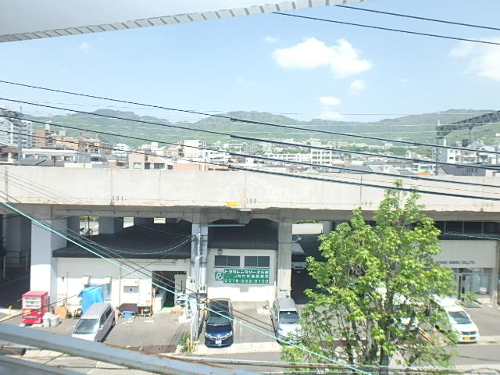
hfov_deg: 79.0
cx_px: 250
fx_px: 303
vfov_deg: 63.4
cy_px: 188
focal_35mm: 21
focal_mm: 3.7
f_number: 3.5
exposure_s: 1/640
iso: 125
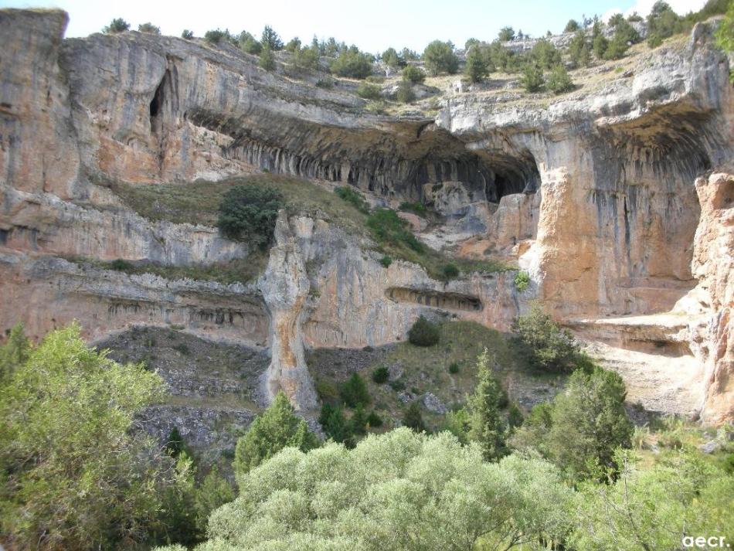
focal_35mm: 35
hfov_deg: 52.6
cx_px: 367
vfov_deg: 40.7
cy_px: 276
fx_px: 742
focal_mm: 5.8
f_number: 3
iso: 50
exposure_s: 1/200
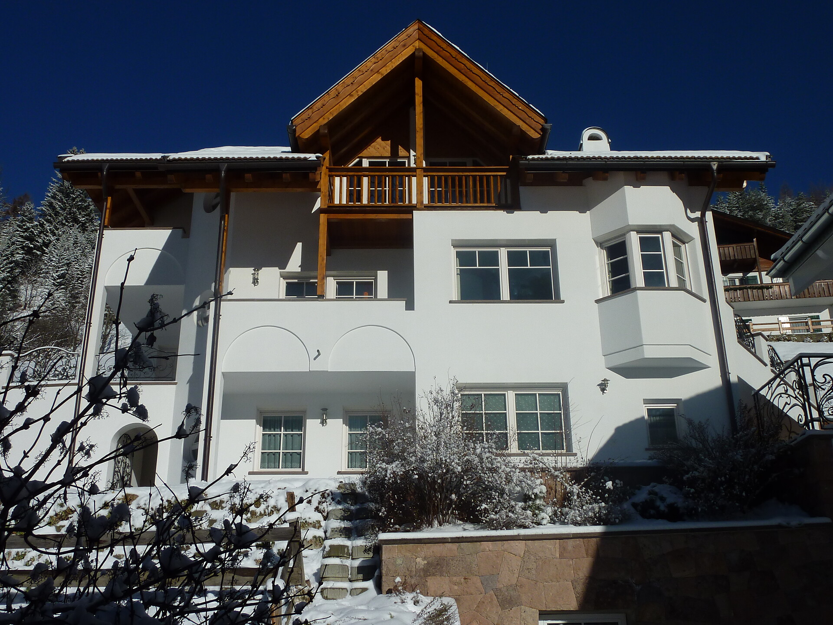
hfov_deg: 52.6
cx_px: 416
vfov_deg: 40.7
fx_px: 842
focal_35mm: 35
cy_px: 312
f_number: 6.3
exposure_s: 1/1000
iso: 80
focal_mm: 5.7
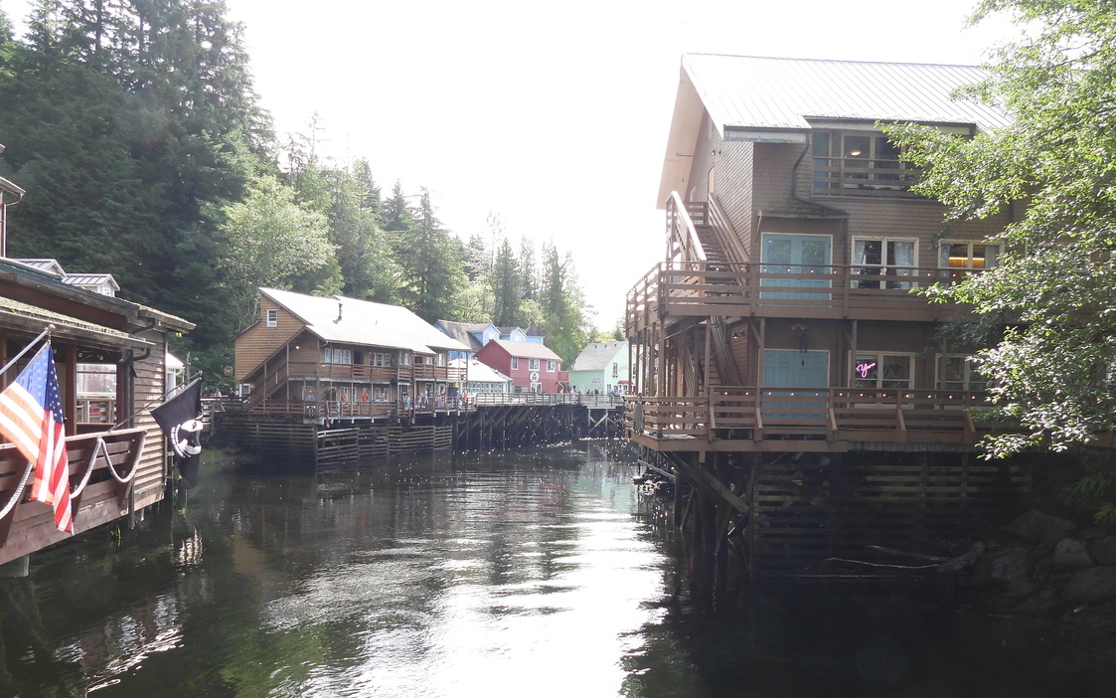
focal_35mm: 29
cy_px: 427
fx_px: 882
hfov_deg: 64.6
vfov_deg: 42.9
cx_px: 569
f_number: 2.8
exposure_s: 1/320
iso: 100
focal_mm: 4.3
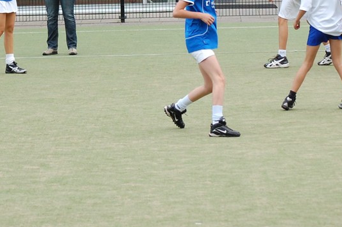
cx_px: 122
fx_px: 1860
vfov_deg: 7.0
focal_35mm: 196
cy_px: 23
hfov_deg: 10.5
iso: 400
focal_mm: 68
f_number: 5.6
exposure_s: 1/500
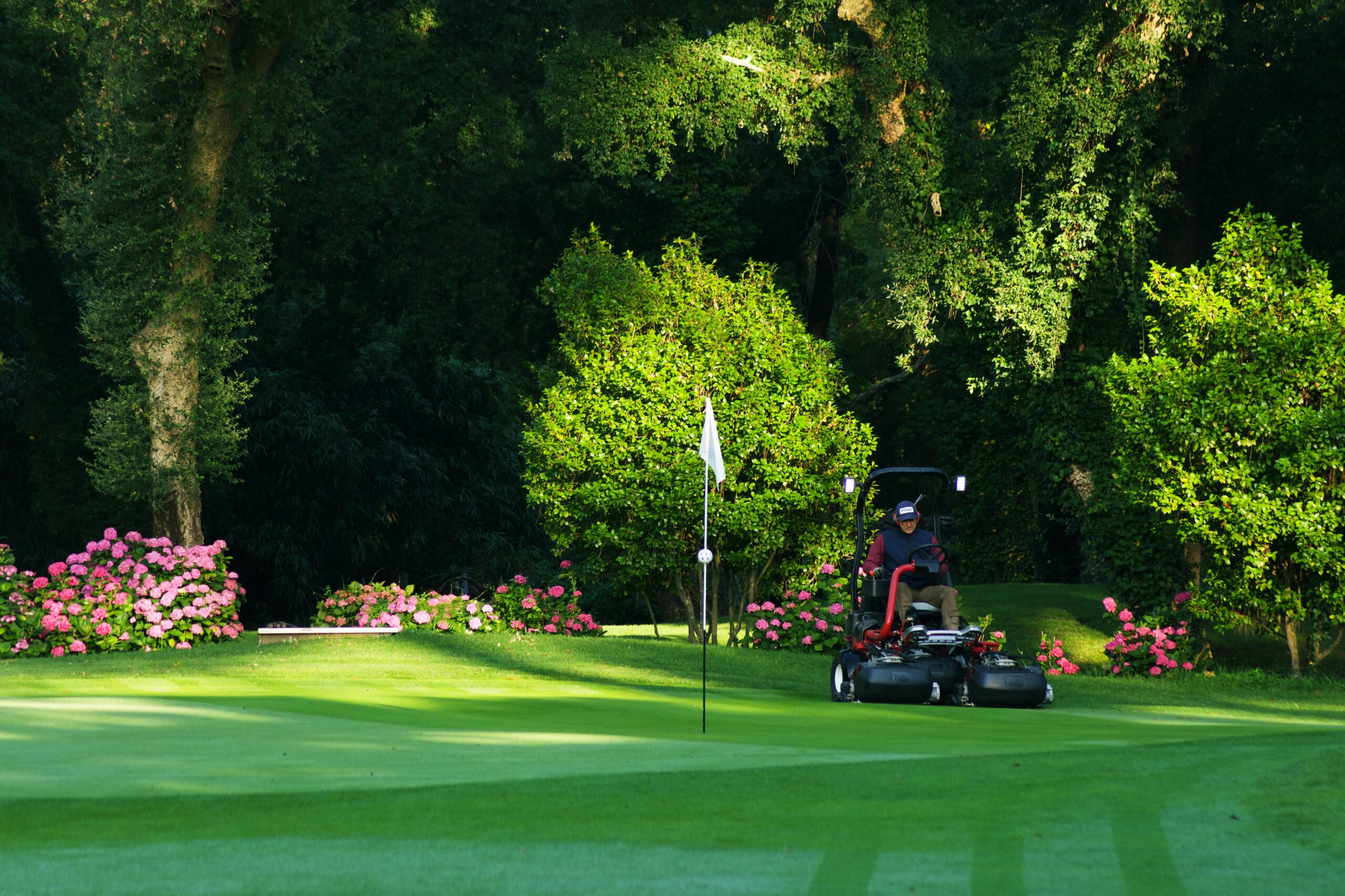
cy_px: 448
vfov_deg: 6.1
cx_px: 672
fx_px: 8406
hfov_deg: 9.1
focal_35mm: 225
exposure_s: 1/250
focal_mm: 150
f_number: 6.3
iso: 400
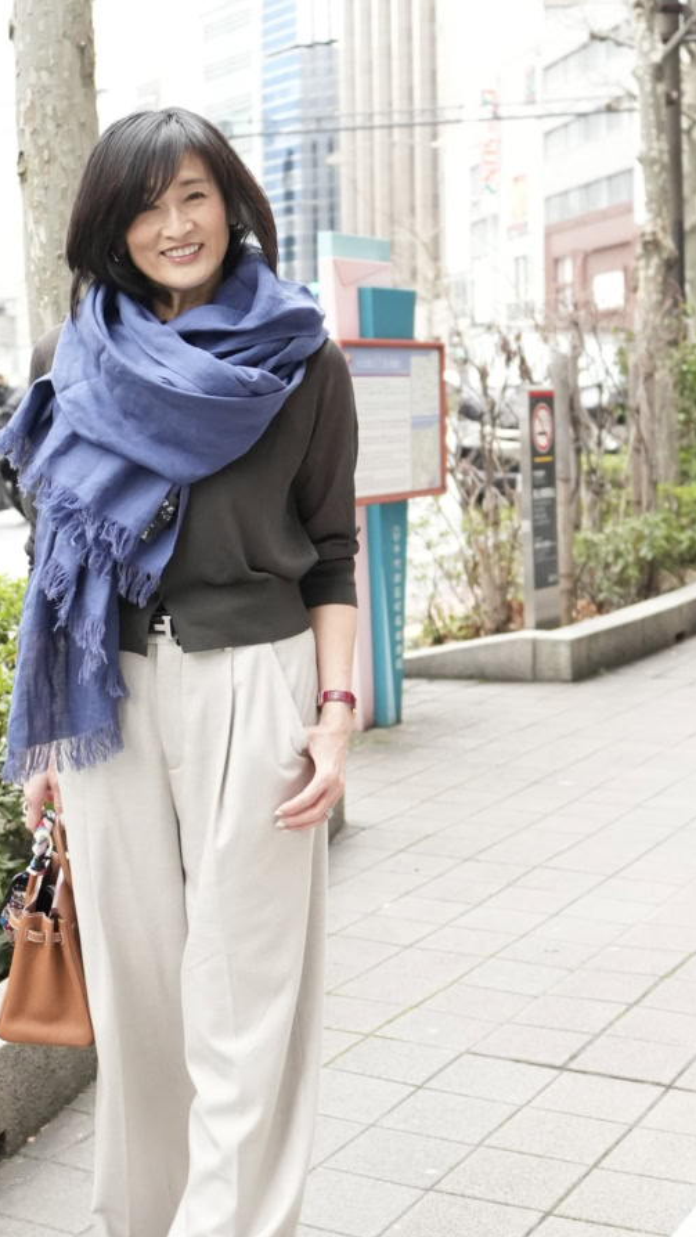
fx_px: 1771
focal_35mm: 54
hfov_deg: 22.1
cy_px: 775
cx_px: 191
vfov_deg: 38.2
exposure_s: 1/1880
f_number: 2.8
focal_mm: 27
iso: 4000
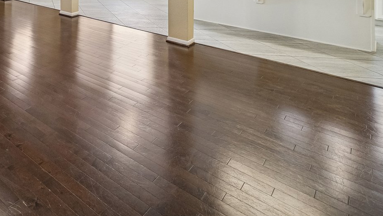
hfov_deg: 53.1
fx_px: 284
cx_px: -2
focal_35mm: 28
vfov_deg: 31.4
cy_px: -68
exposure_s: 1/15
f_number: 8
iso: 640
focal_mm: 12
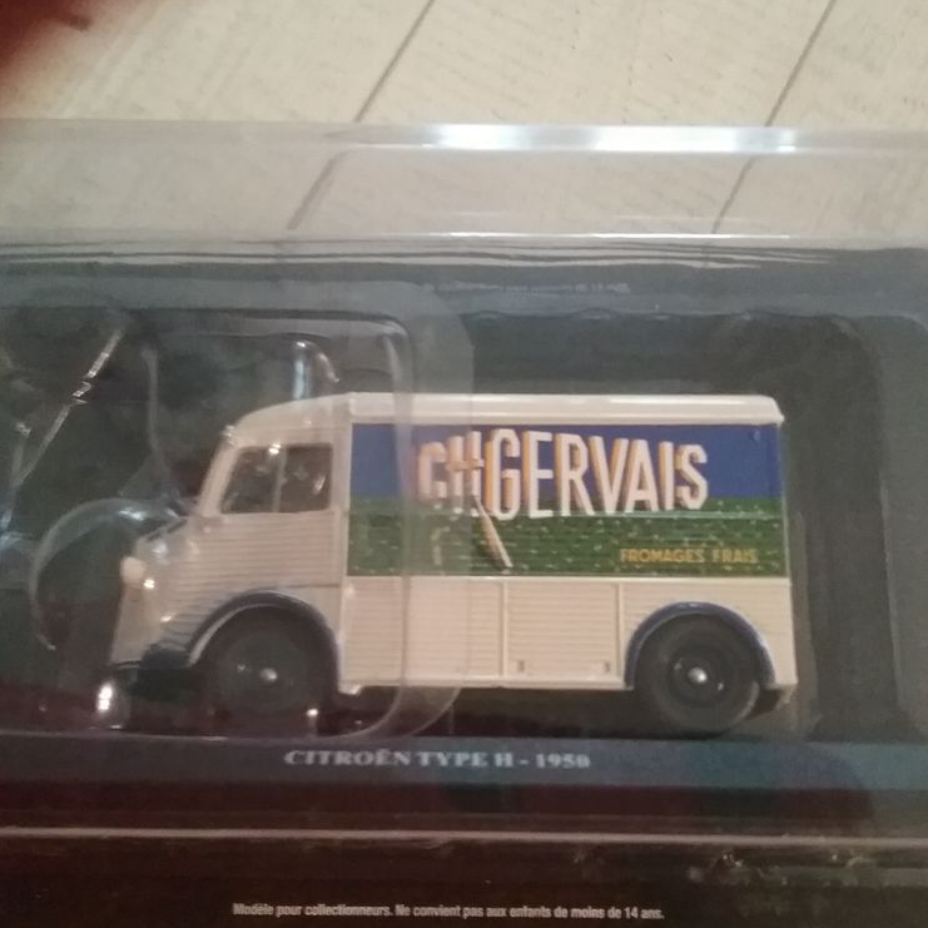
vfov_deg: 44.8
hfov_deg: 44.9
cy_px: 525
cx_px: 468
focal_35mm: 37
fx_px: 1122
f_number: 2.2
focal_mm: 3.3
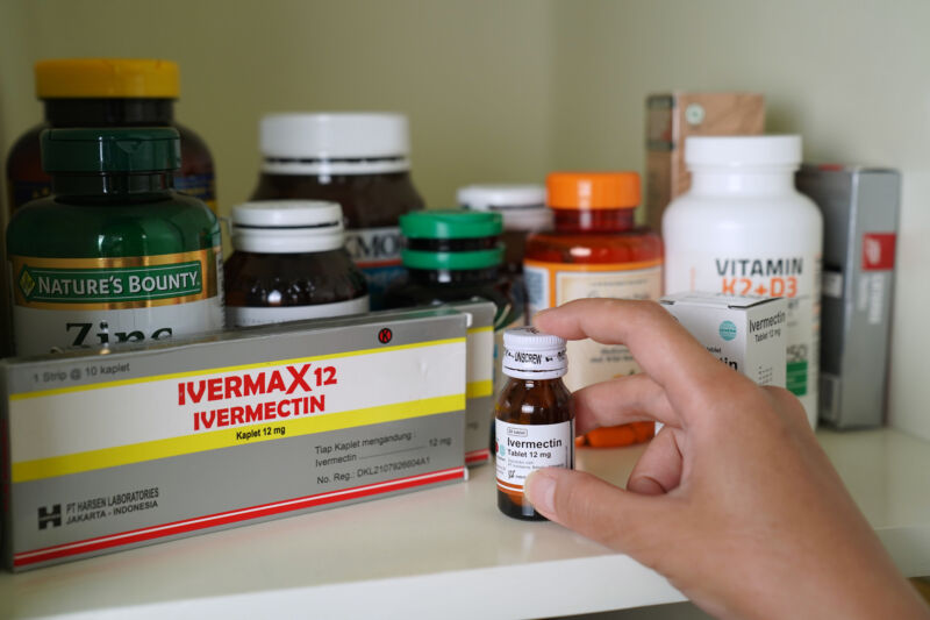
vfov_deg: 27.0
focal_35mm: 50
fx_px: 1291
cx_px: 465
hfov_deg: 39.6
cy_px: 310
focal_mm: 50
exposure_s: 1/100
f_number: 4
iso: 800
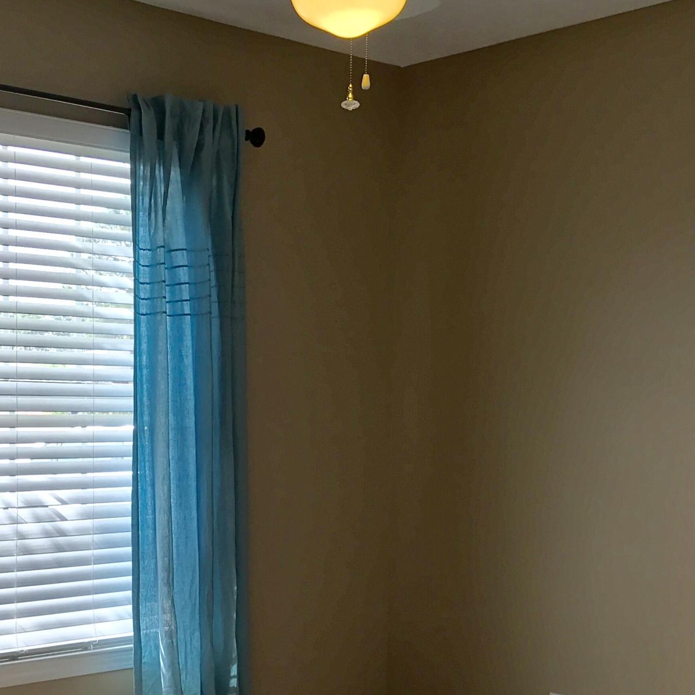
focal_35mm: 57
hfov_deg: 30.0
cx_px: 294
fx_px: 1295
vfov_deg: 29.5
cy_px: 537
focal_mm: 3.99
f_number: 1.8
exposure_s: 1/247
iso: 20
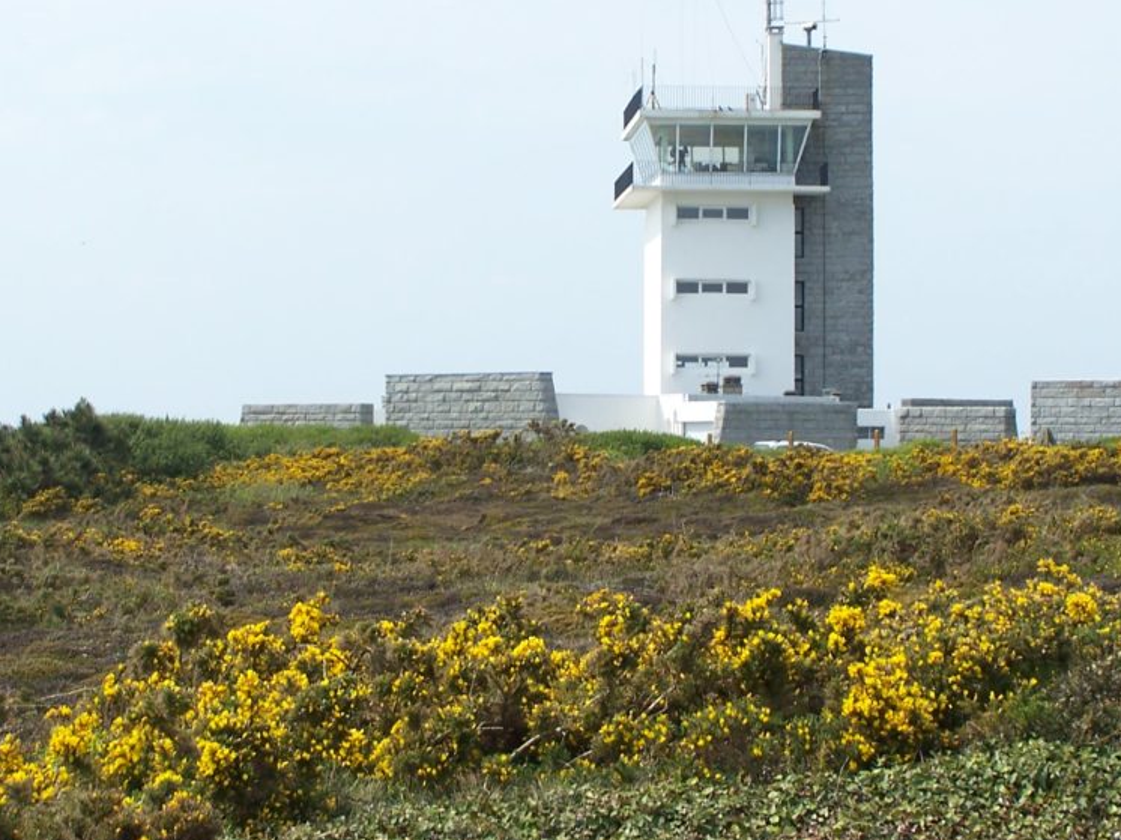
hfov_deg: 19.1
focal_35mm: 103
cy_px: 310
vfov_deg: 14.3
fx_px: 3334
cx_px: 551
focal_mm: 12.4
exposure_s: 1/1000
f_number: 3.2
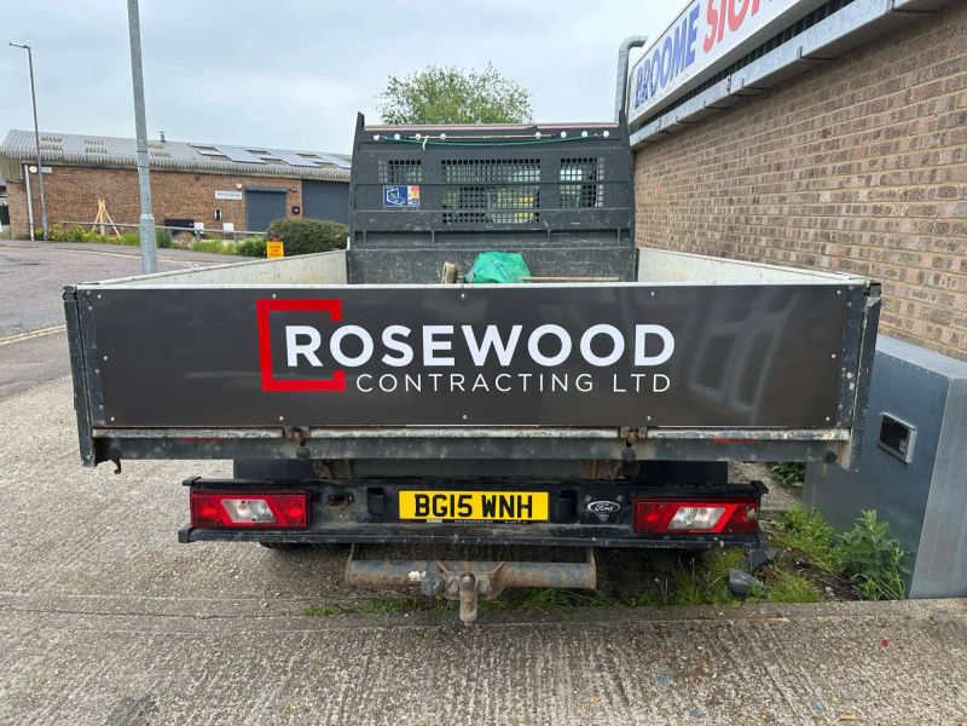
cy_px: 363
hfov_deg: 71.6
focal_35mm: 24
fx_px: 670
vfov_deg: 56.8
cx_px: 484
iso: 80
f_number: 1.78
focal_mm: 6.86
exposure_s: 1/424
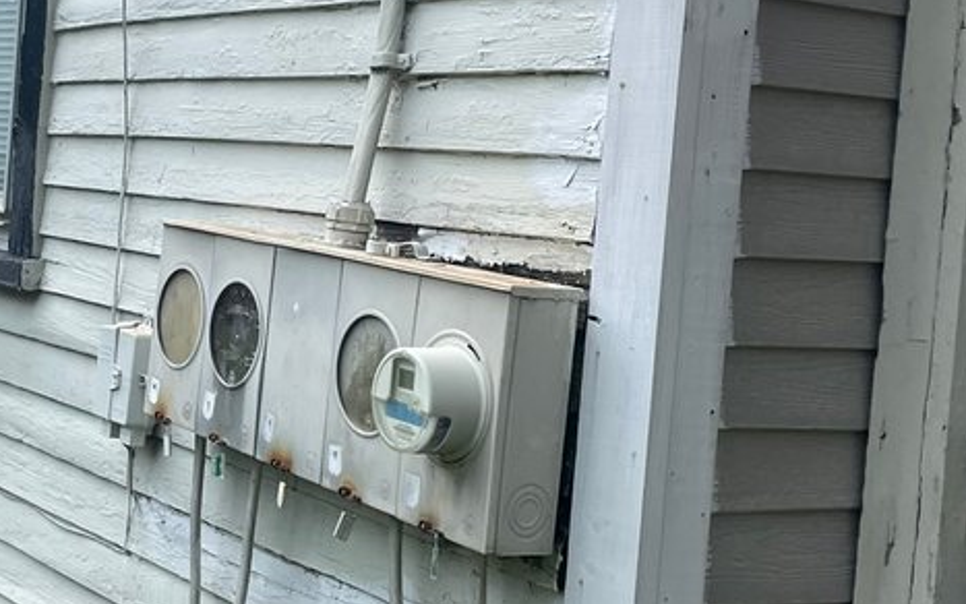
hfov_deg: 29.8
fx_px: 1764
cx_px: 175
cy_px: 268
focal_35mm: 67
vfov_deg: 19.4
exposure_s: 1/1473
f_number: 1.6
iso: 32
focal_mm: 4.2
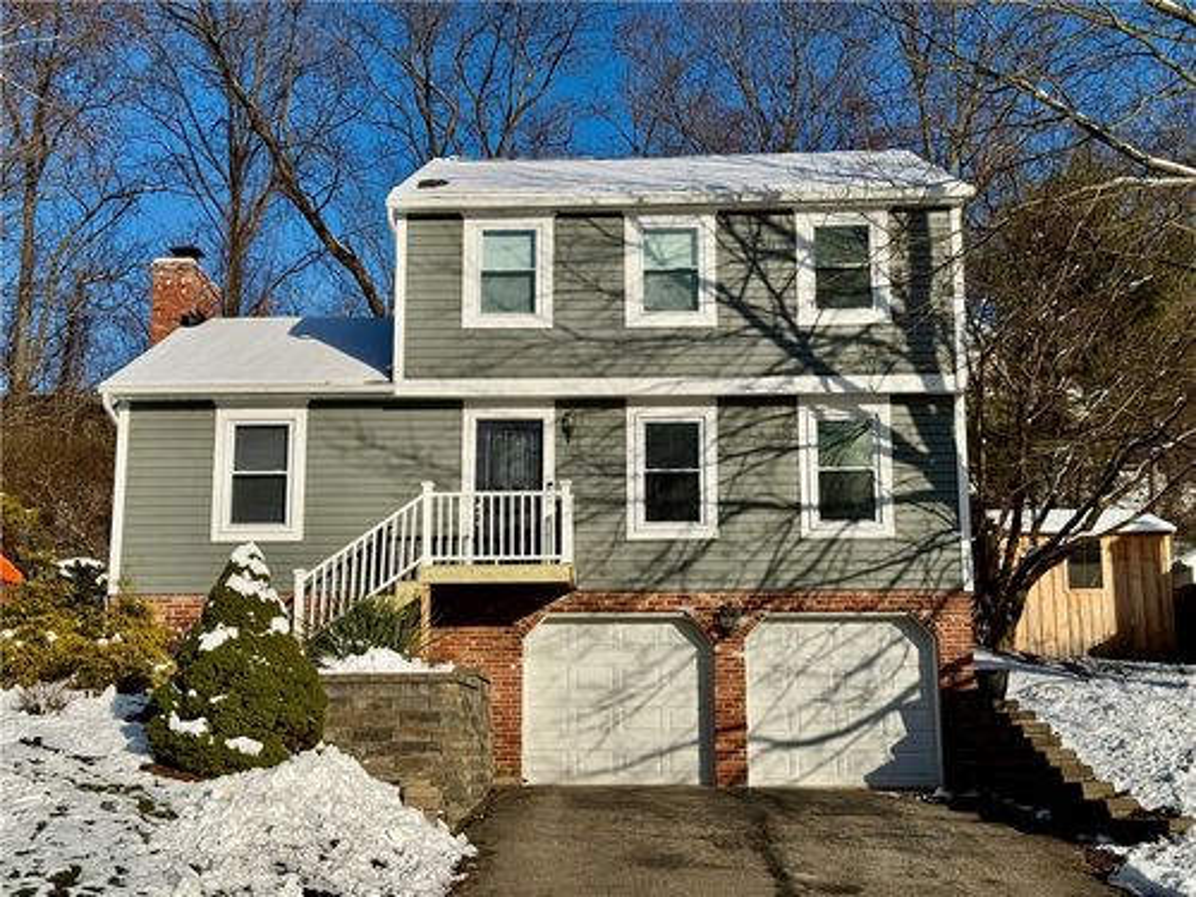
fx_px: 1658
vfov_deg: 30.3
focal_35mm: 48
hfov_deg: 39.7
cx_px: 598
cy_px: 448
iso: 64
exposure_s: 1/10526
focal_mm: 6.76
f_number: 1.78
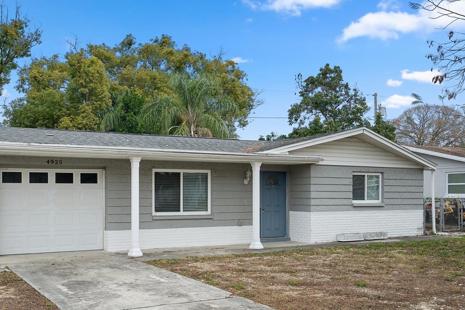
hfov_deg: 48.1
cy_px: 197
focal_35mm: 40
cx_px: 180
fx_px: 517
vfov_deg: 33.2
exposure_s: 1/15
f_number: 8
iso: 320
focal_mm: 30
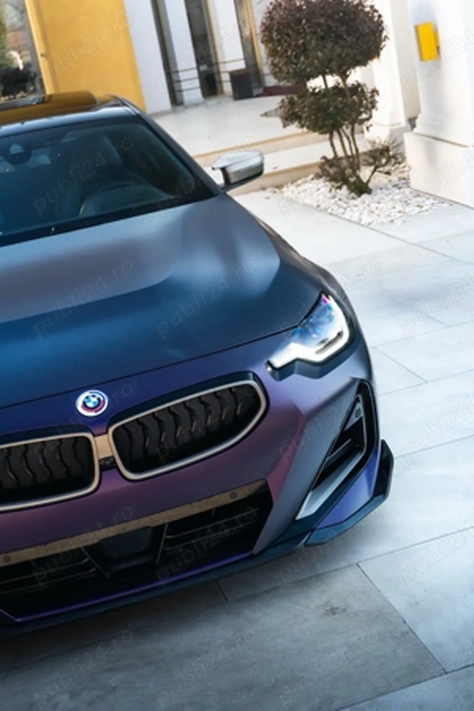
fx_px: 1007
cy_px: 356
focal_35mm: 51
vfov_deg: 38.9
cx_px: 237
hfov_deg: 26.5
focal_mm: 34
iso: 500
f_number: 5
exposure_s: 1/160
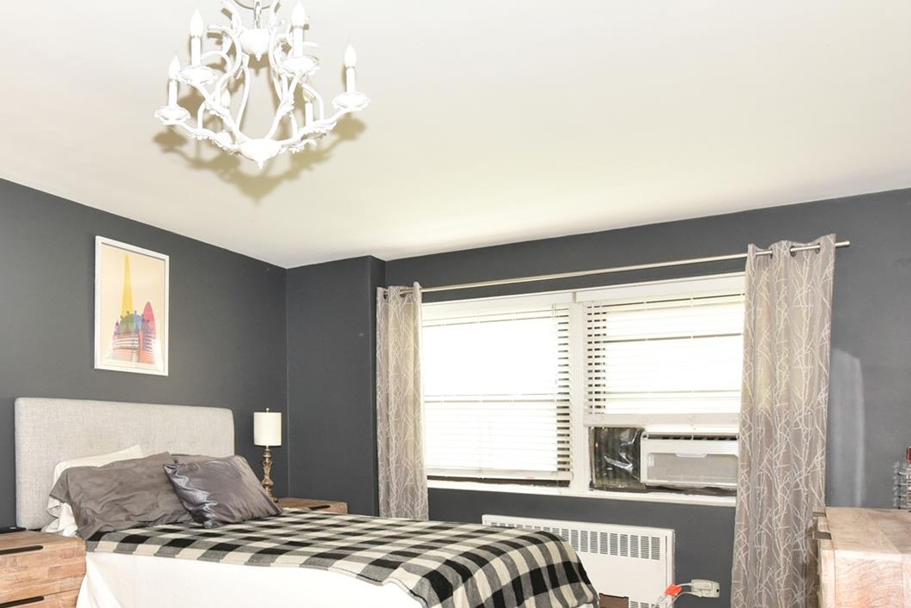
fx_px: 683
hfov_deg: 60.5
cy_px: 436
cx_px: 152
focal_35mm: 27
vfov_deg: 46.6
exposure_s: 1/10
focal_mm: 14
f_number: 8
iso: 2000
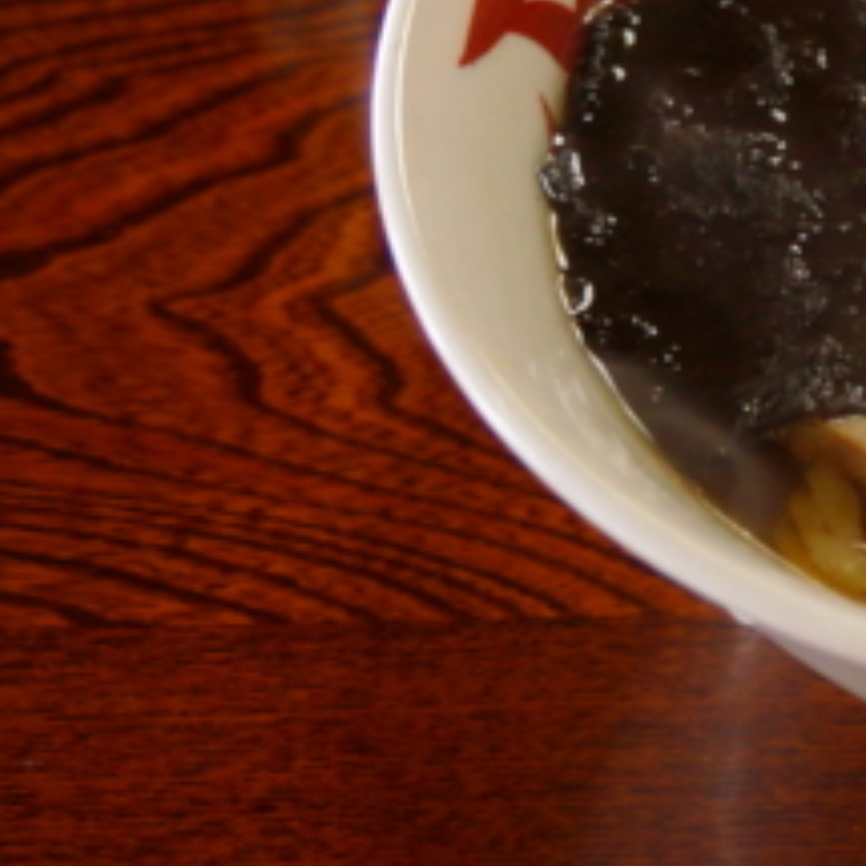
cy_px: -6
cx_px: 1321
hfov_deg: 14.2
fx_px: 3227
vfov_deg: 15.0
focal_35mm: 114
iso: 1000
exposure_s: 1/60
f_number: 4
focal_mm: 24
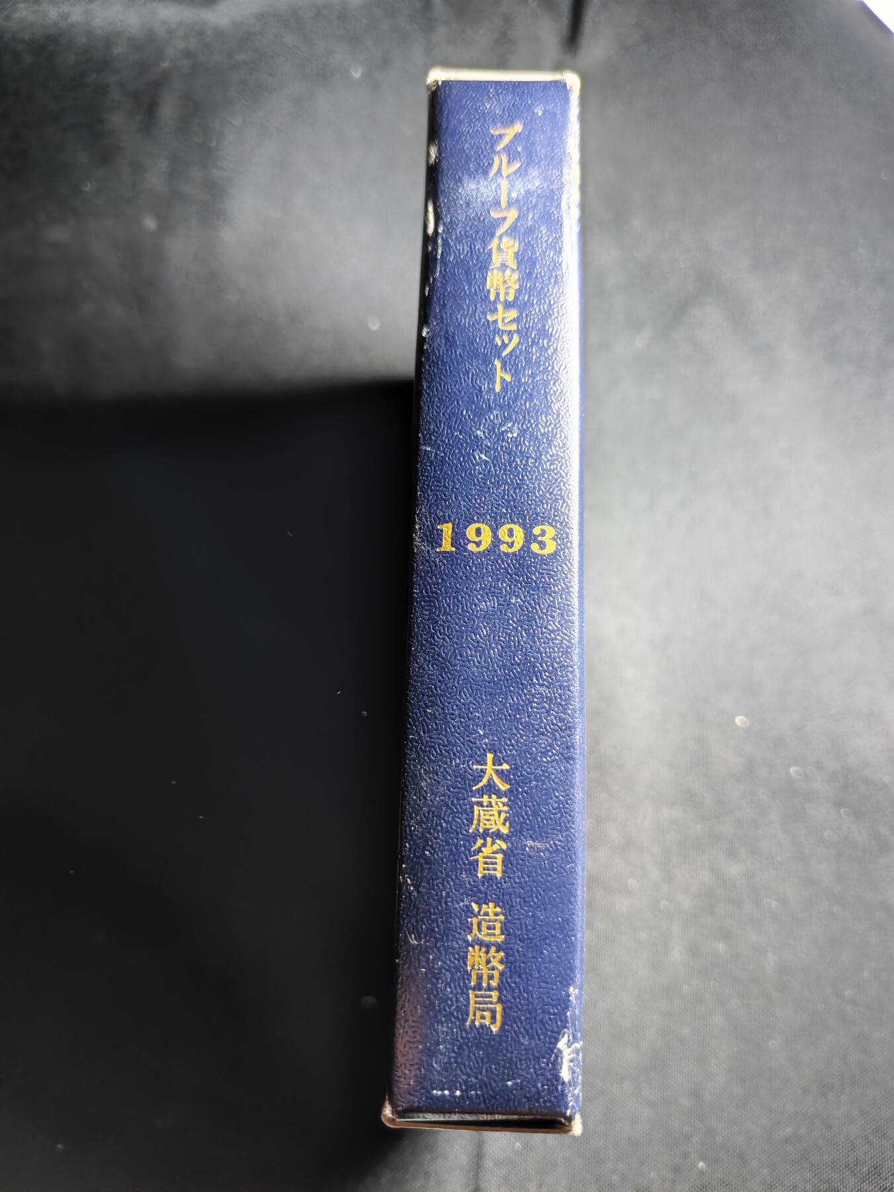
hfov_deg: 56.8
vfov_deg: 71.6
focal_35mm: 24
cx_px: 447
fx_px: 826
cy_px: 596
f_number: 1.6
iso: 1600
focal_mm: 5.84
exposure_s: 1/33.3
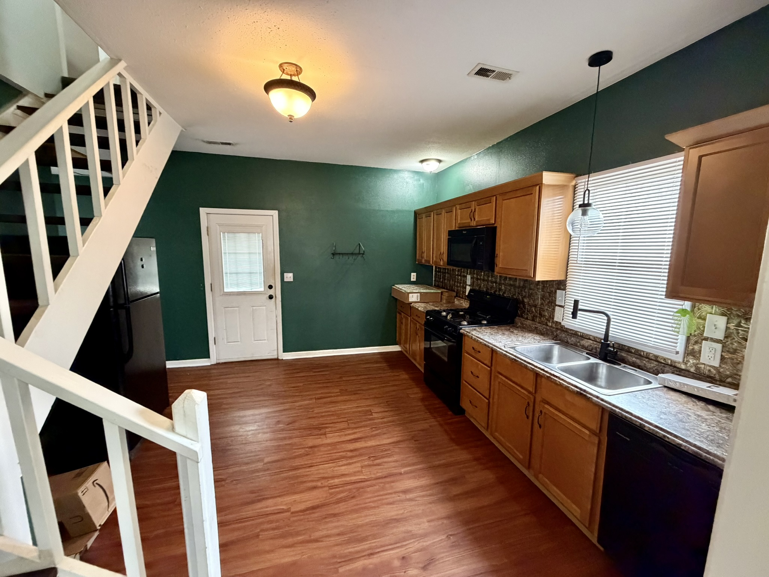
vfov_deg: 85.7
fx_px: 311
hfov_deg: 102.1
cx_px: 384
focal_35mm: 14
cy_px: 288
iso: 640
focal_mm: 2.22
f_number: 2.2
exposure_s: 1/60
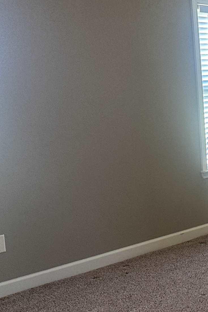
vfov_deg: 28.8
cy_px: 136
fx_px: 607
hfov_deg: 16.5
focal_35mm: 70
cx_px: 364
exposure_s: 1/60
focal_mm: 6.86
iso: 160
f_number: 1.78
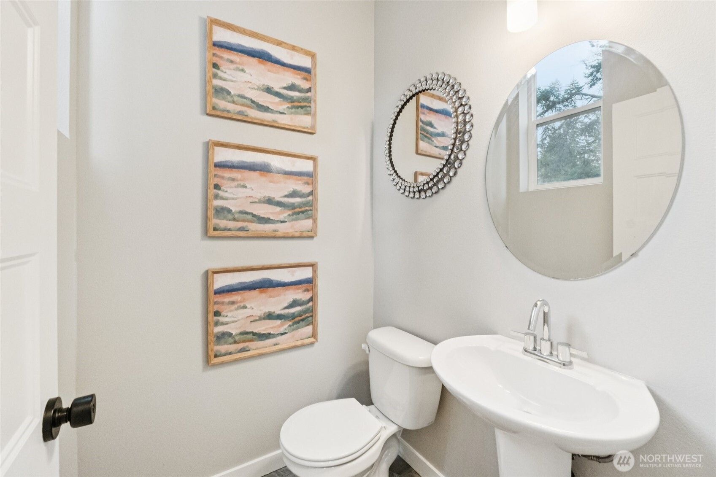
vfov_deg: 77.3
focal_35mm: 15
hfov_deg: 100.4
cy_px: 238
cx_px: 358
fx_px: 298
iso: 1250
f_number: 9
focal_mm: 10
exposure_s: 1/30
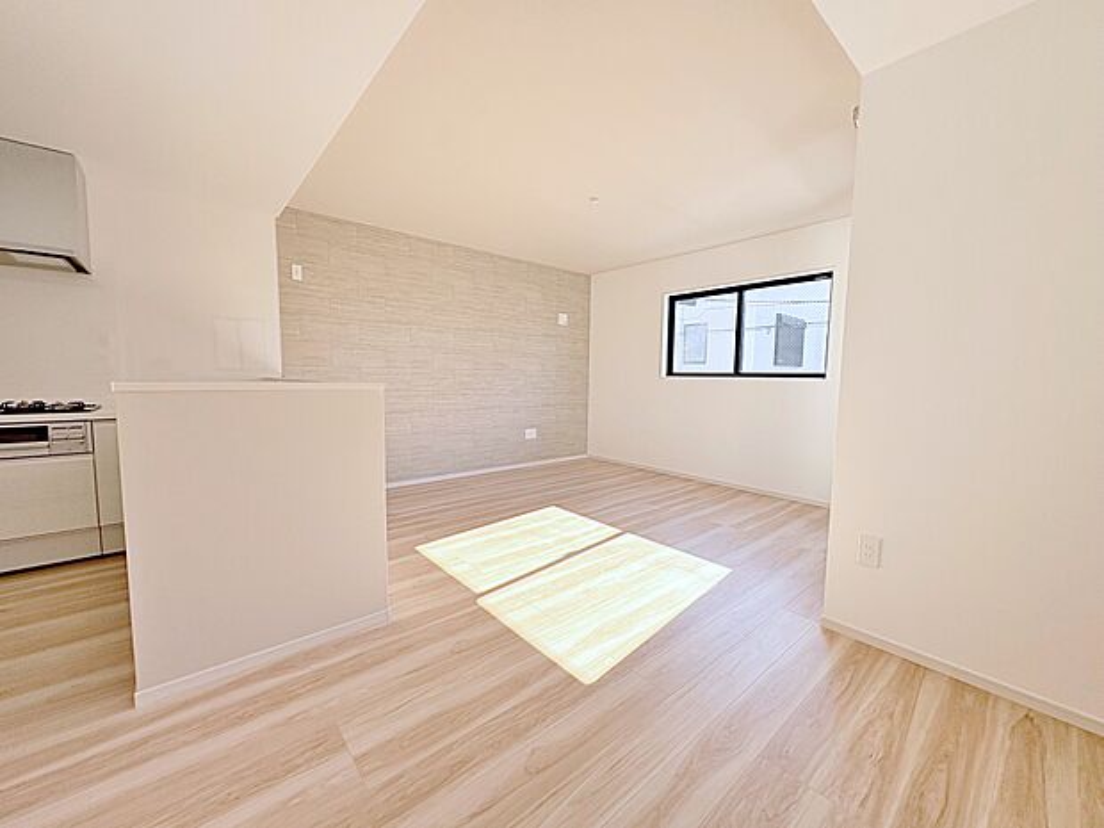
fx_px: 446
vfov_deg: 85.7
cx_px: 552
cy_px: 414
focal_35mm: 14
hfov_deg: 102.1
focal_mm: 2.22
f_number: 2.2
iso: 64
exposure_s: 1/255
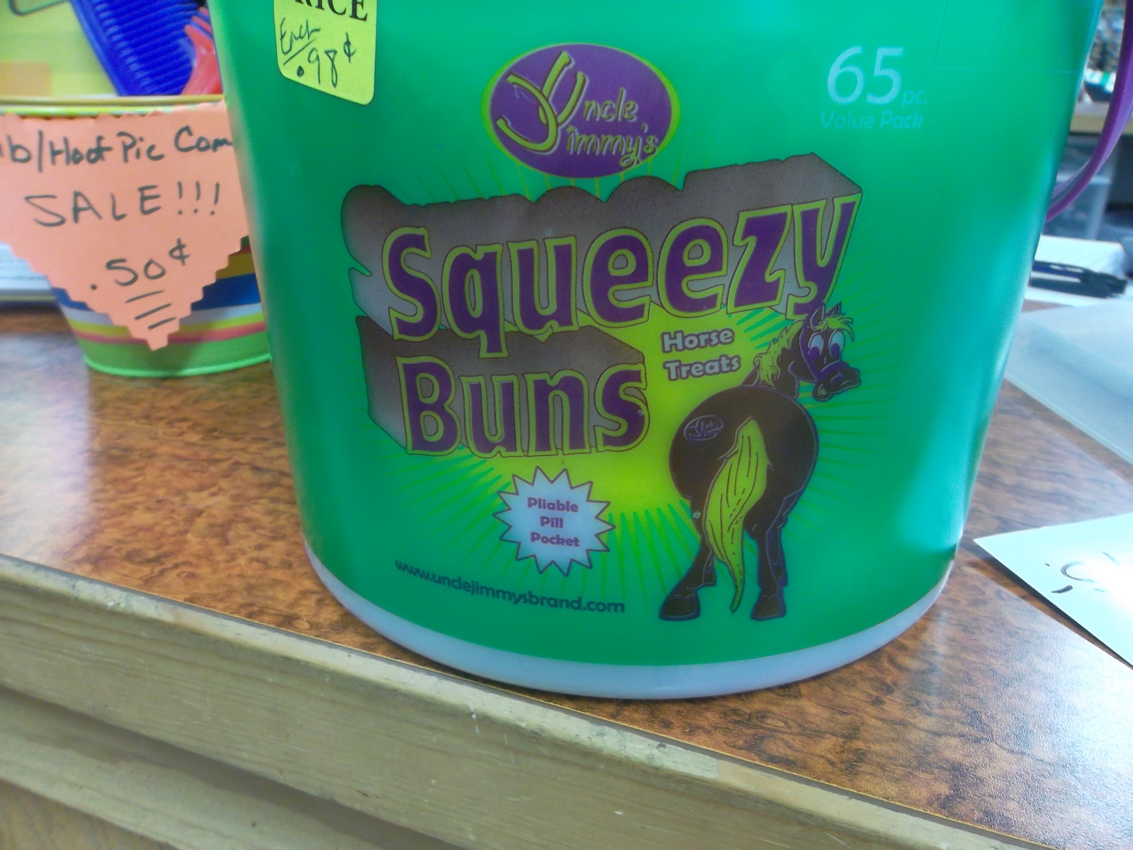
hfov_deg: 65.3
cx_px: 566
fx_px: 884
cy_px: 425
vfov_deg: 51.4
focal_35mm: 27
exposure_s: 1/18
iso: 200
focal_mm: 4.9
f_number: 3.5
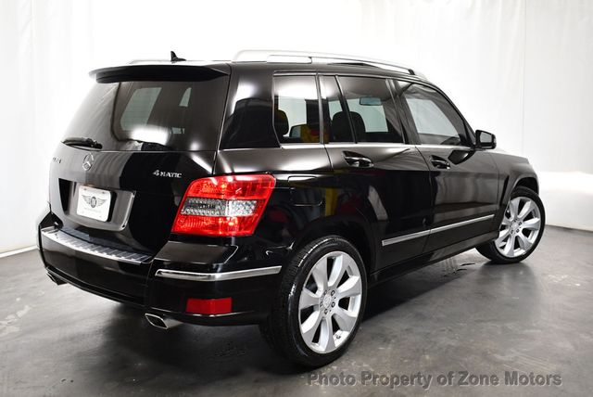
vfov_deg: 36.9
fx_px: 594
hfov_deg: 53.1
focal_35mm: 36
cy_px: 198
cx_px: 296
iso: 1250
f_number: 3.5
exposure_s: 1/125
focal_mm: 18
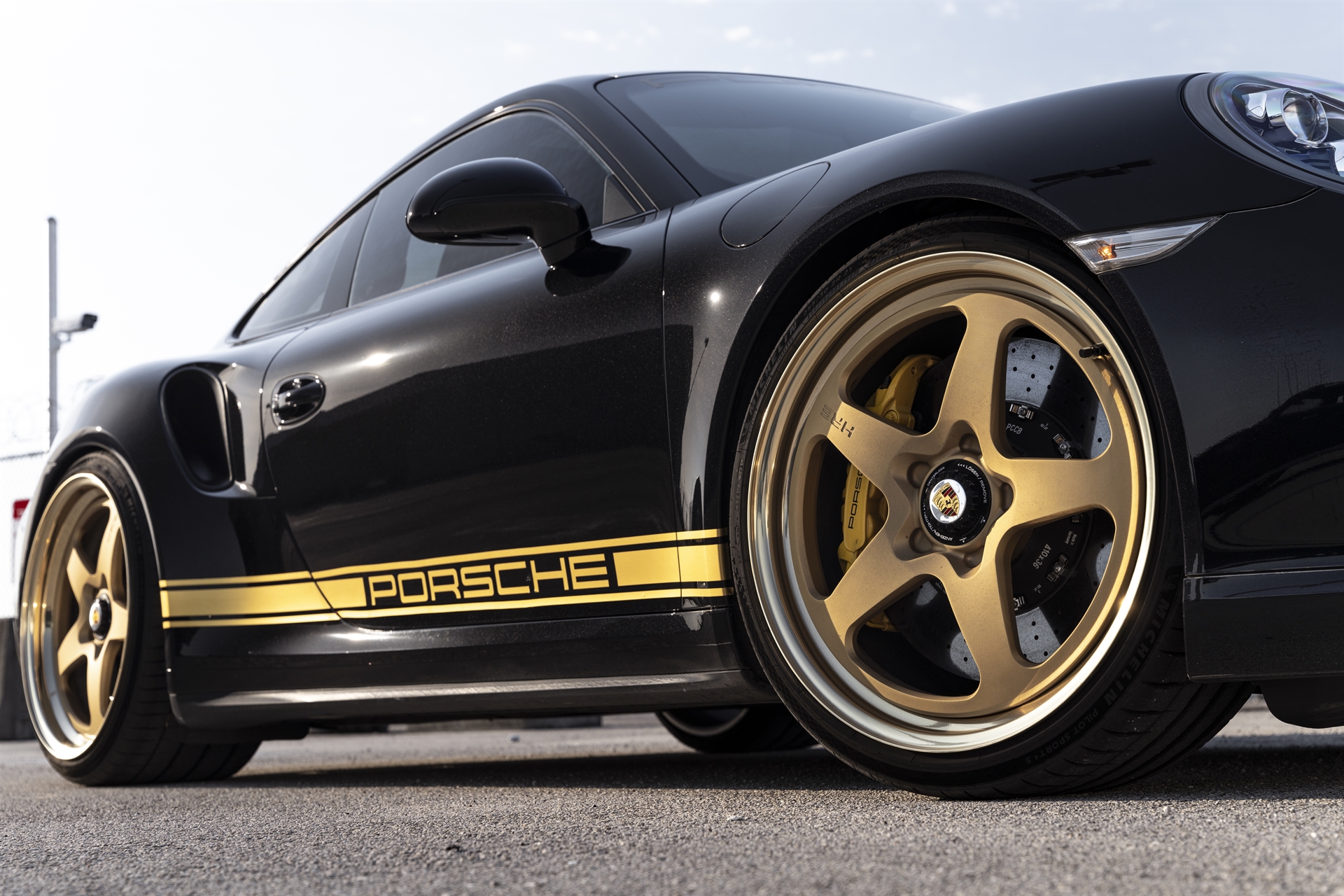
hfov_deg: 41.1
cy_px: 448
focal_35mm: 48
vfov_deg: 28.1
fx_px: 1792
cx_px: 672
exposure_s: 1/250
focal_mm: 48
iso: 100
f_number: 5
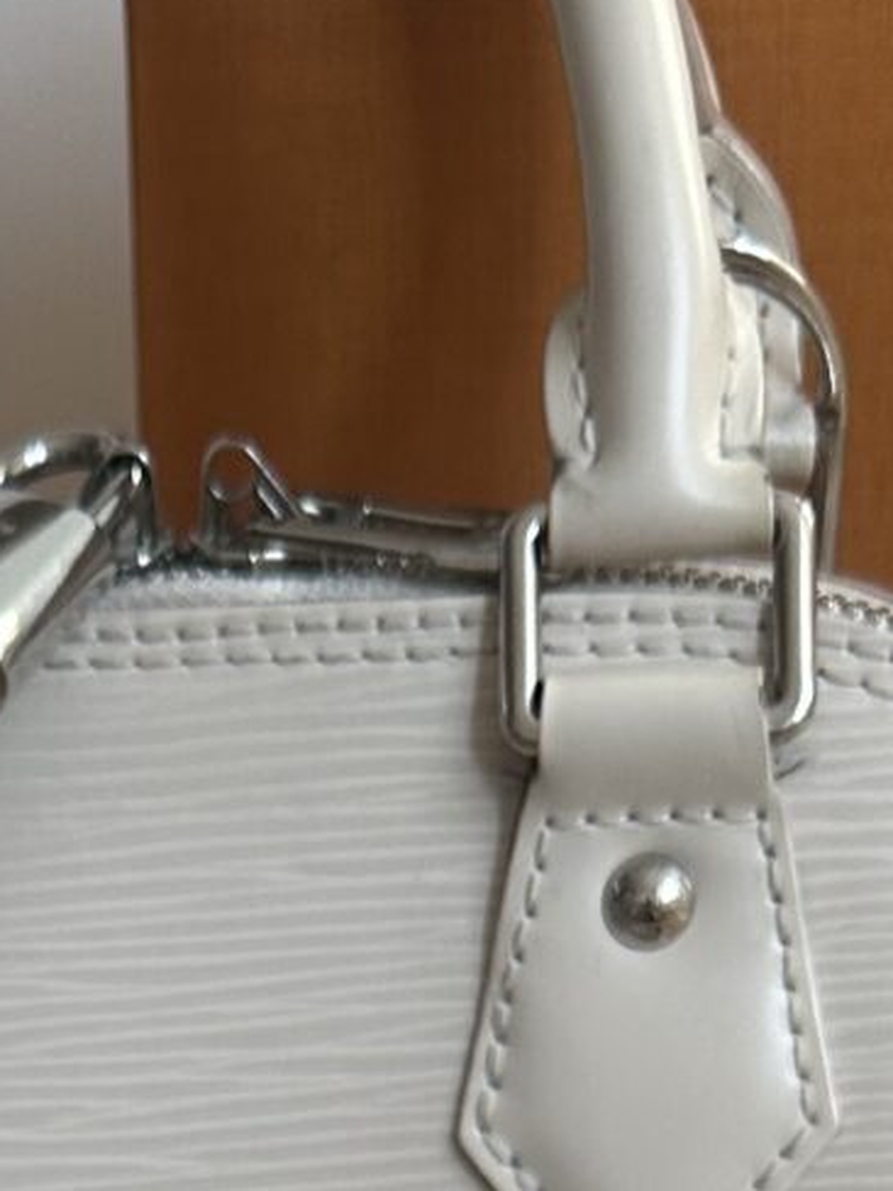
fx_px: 4334
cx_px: 93
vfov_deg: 13.1
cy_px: 2521
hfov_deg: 11.7
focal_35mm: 126
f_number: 1.78
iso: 100
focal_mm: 6.86
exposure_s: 1/121
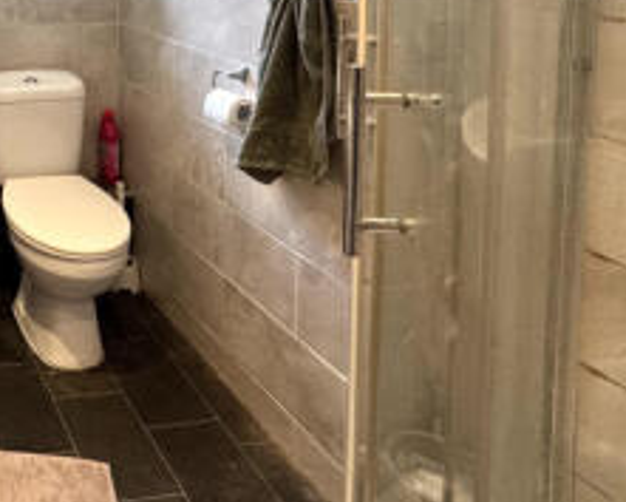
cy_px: -35
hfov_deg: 39.4
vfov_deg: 35.8
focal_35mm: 36
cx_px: -89
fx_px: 667
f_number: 2.2
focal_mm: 2.22
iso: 250
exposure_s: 1/100
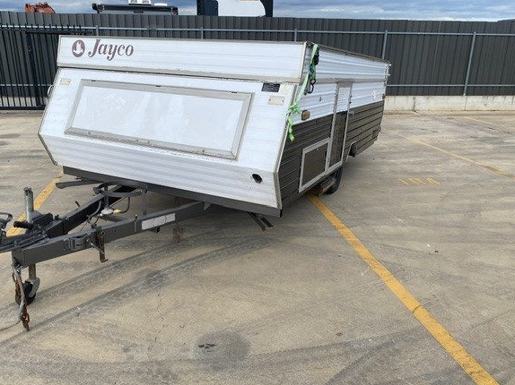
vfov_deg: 48.2
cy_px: 206
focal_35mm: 29
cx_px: 232
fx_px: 431
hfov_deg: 61.6
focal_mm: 4.25
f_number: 1.8
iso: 32
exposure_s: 1/1996
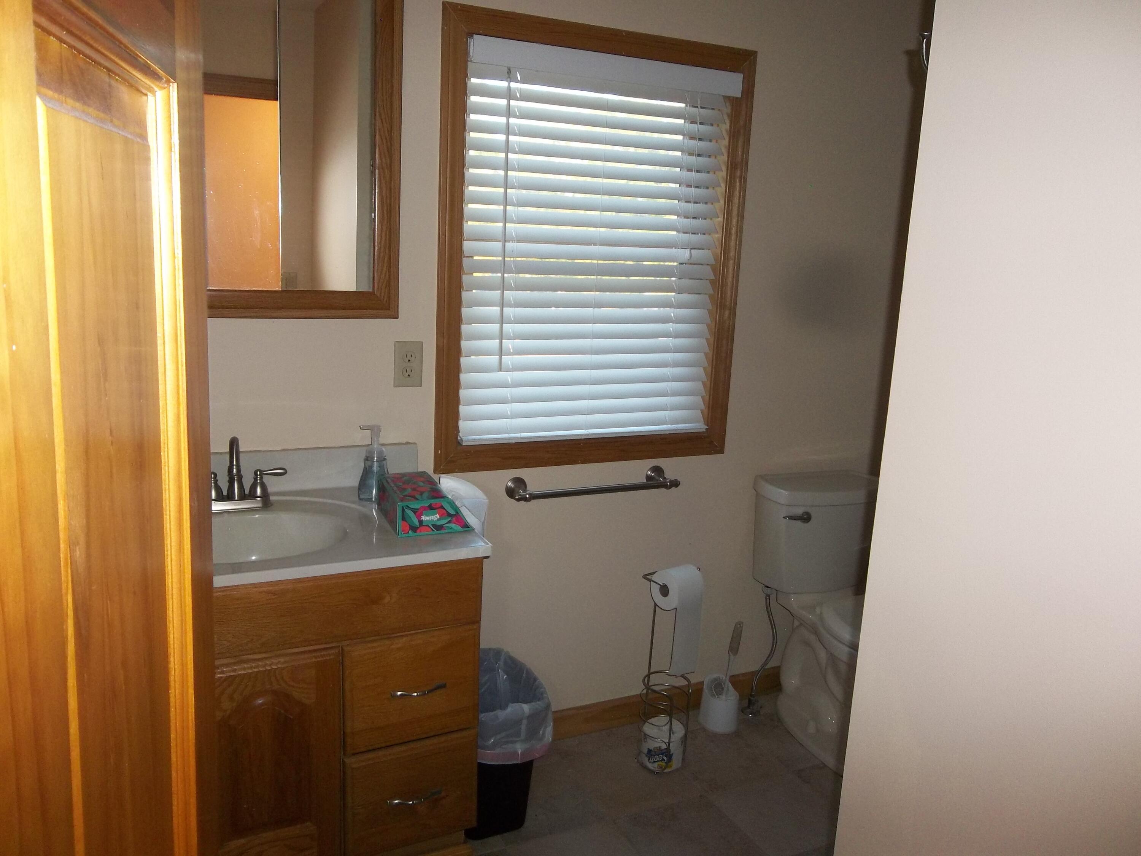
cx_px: 570
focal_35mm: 27
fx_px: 890
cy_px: 428
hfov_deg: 65.3
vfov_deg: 51.4
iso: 160
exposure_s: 1/30
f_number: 3.5
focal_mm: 4.9
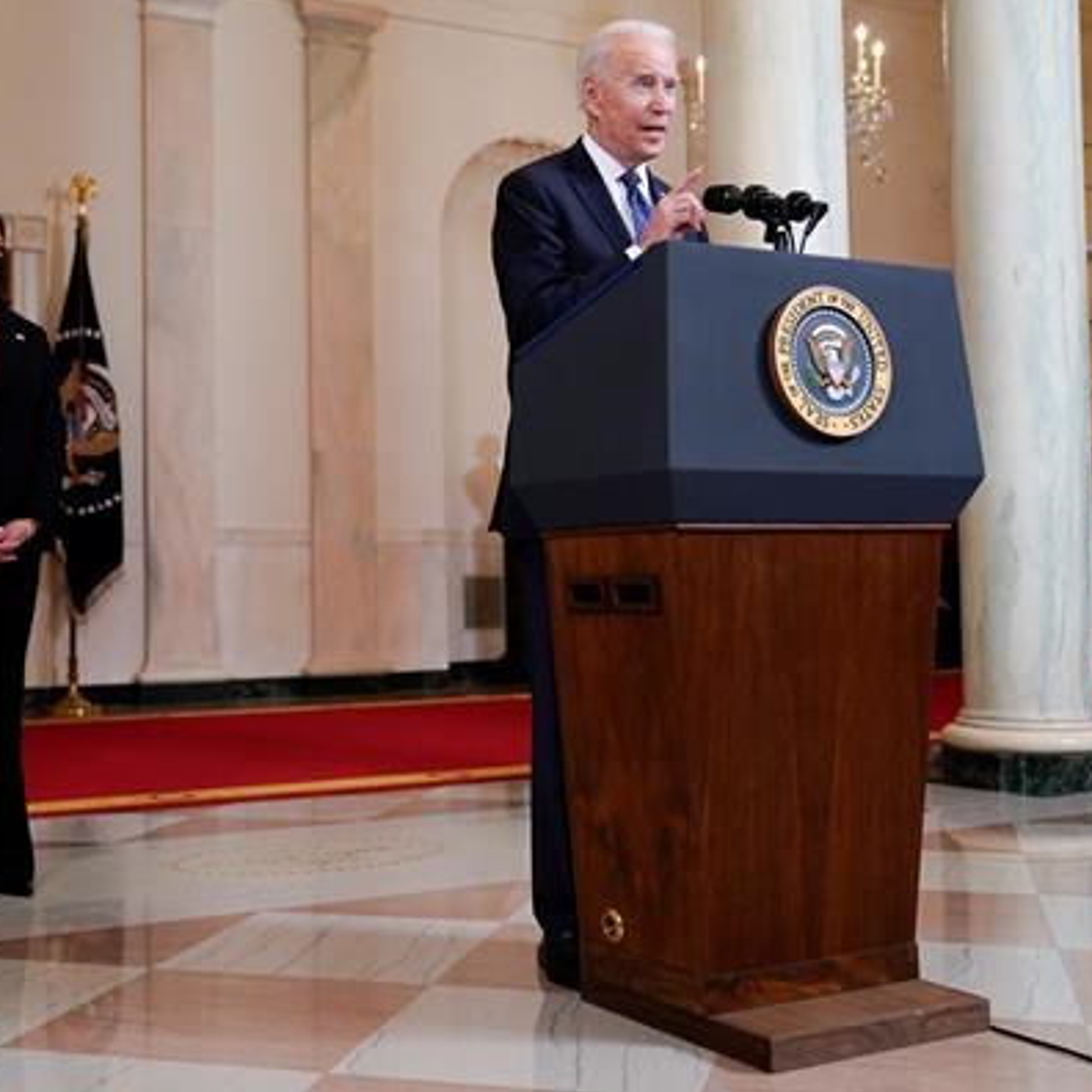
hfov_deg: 36.7
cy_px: 498
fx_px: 1642
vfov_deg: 36.8
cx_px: 436
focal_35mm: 46
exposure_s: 1/400
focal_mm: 33
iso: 2000
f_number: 2.8
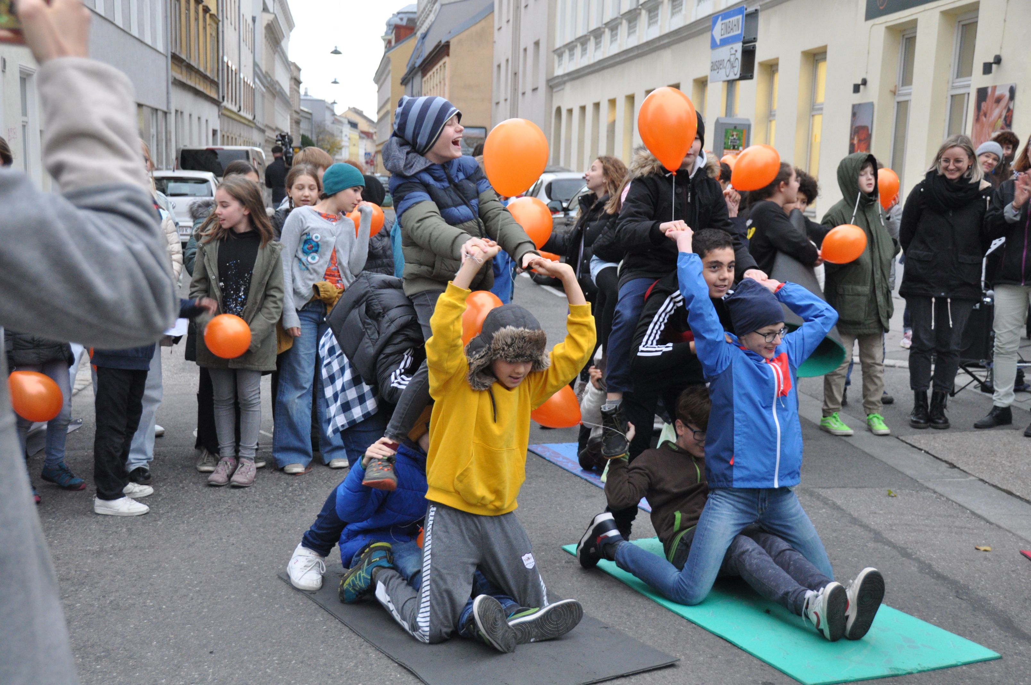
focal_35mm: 48
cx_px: 516
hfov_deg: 41.2
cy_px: 342
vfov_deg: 28.0
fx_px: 1373
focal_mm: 32
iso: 1250
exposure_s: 1/80
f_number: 4.5
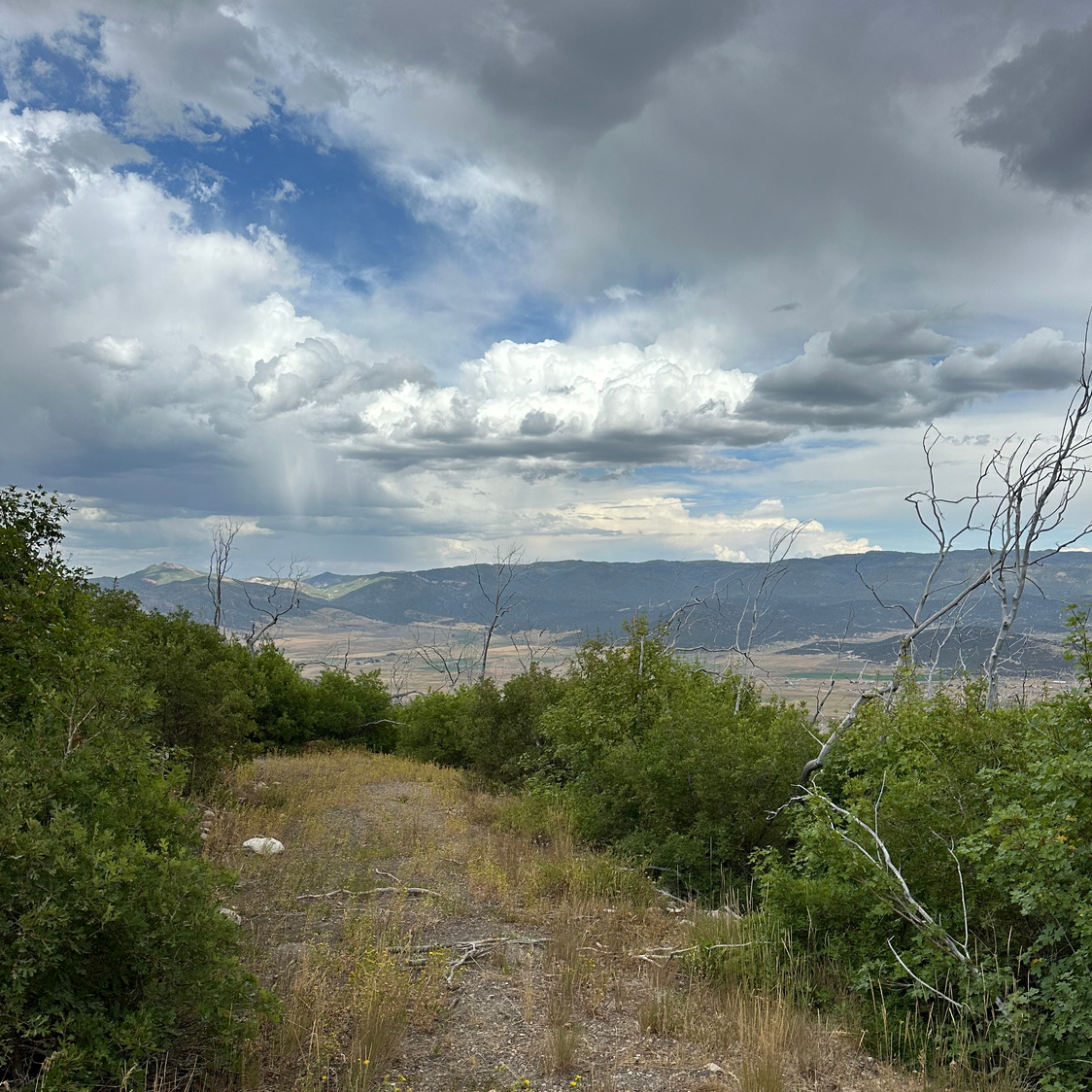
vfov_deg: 54.4
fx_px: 1035
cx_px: 557
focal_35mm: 29
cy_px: 734
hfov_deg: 55.6
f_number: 1.78
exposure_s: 1/4348
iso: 80
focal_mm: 6.86
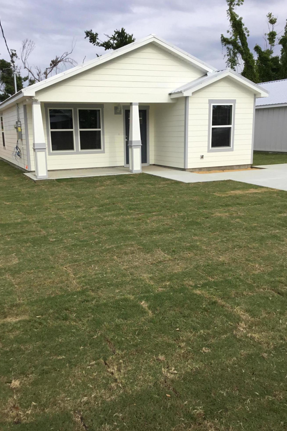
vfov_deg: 57.2
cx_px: 133
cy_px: 214
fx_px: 395
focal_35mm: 33
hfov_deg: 40.0
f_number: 2.4
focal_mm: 3.3
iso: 25
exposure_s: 1/1018
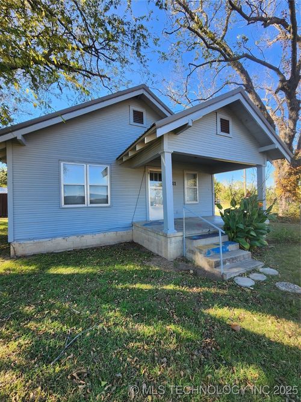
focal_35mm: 13
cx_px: 150
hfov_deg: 89.9
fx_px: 151
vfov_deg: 106.2
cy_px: 201
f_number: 2.2
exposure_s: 1/305
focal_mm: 2.2
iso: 50
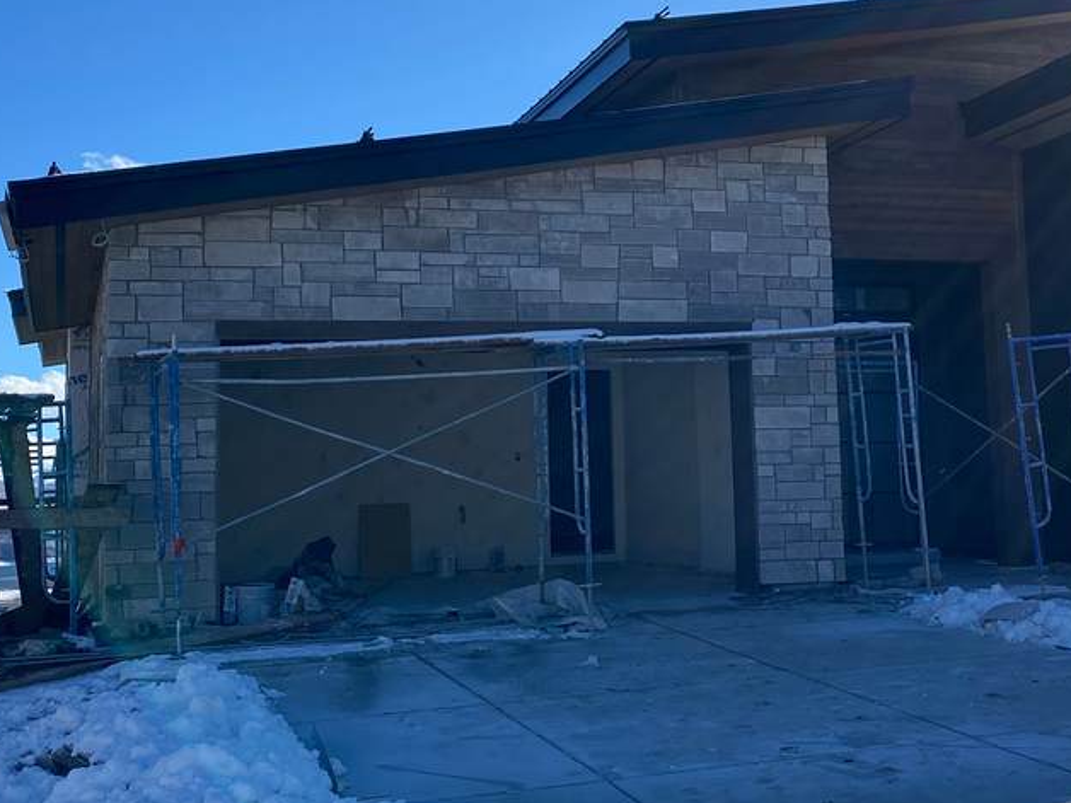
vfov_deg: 27.5
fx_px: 1640
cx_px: 711
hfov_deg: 35.8
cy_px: 312
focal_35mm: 53
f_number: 1.8
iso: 32
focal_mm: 4.25
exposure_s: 1/3497
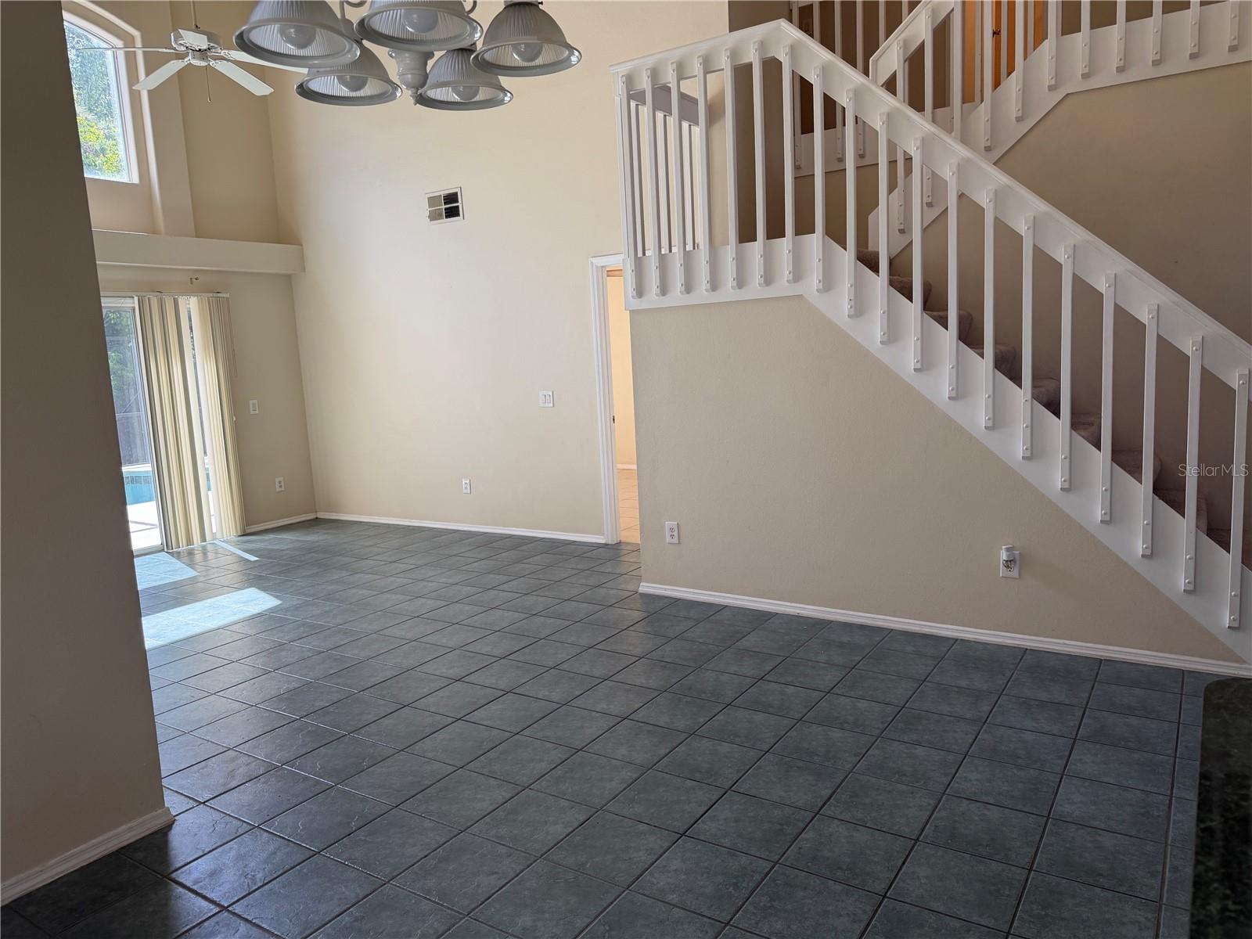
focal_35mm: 24
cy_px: 470
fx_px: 868
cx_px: 626
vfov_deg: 56.8
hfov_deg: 71.6
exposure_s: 1/521
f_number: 1.78
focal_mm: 6.76
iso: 100
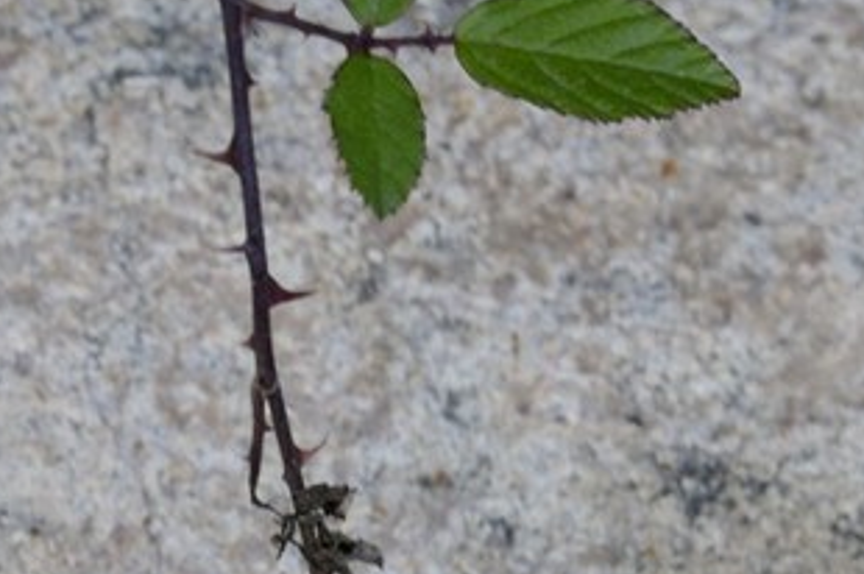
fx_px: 7672
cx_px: -1352
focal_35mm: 320
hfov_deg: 6.1
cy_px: 660
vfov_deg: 4.3
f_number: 10
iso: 400
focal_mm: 62
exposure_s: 1/80
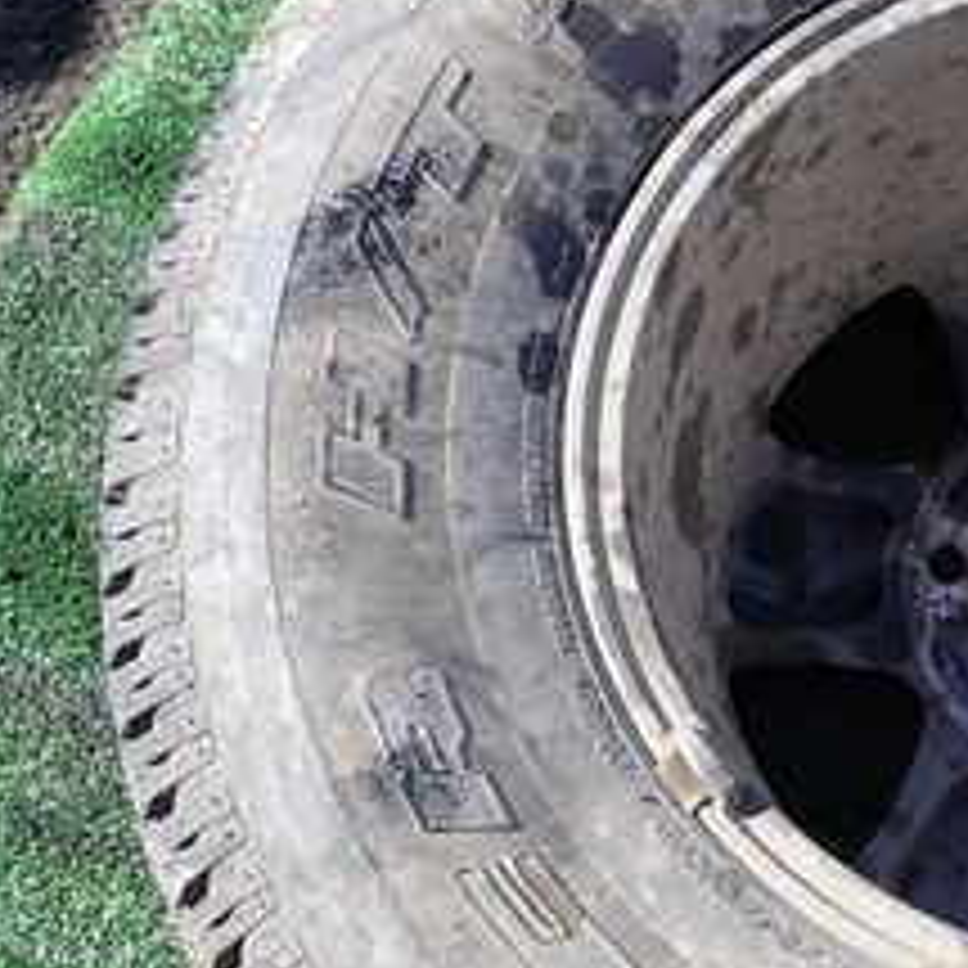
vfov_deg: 23.3
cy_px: 590
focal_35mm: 74
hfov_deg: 21.9
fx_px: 2341
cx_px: 1112
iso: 100
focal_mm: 5.4
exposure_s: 1/320
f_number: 3.2
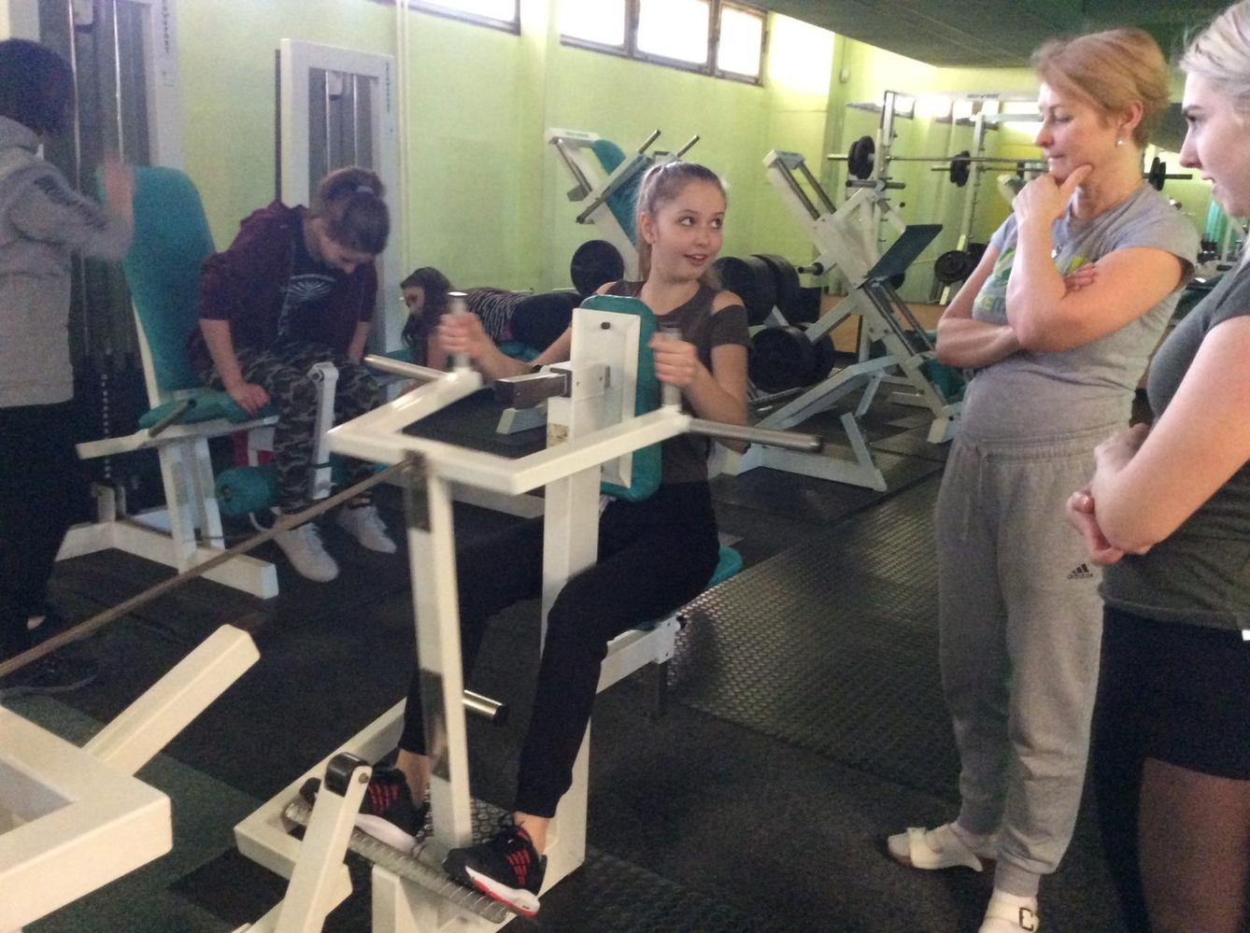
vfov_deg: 44.0
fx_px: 1154
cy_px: 466
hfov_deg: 56.9
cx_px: 625
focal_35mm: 32
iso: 400
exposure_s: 1/17
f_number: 2.4
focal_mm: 3.3
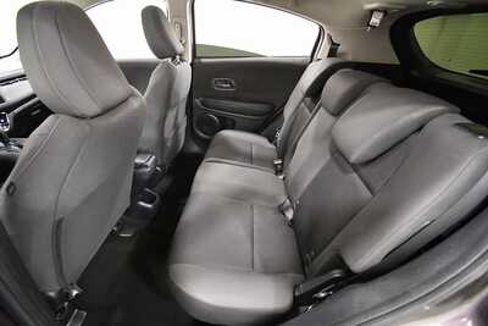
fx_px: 203
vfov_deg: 77.4
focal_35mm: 15
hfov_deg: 100.4
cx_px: 244
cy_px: 163
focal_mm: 10
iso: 5000
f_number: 4.5
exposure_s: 1/60
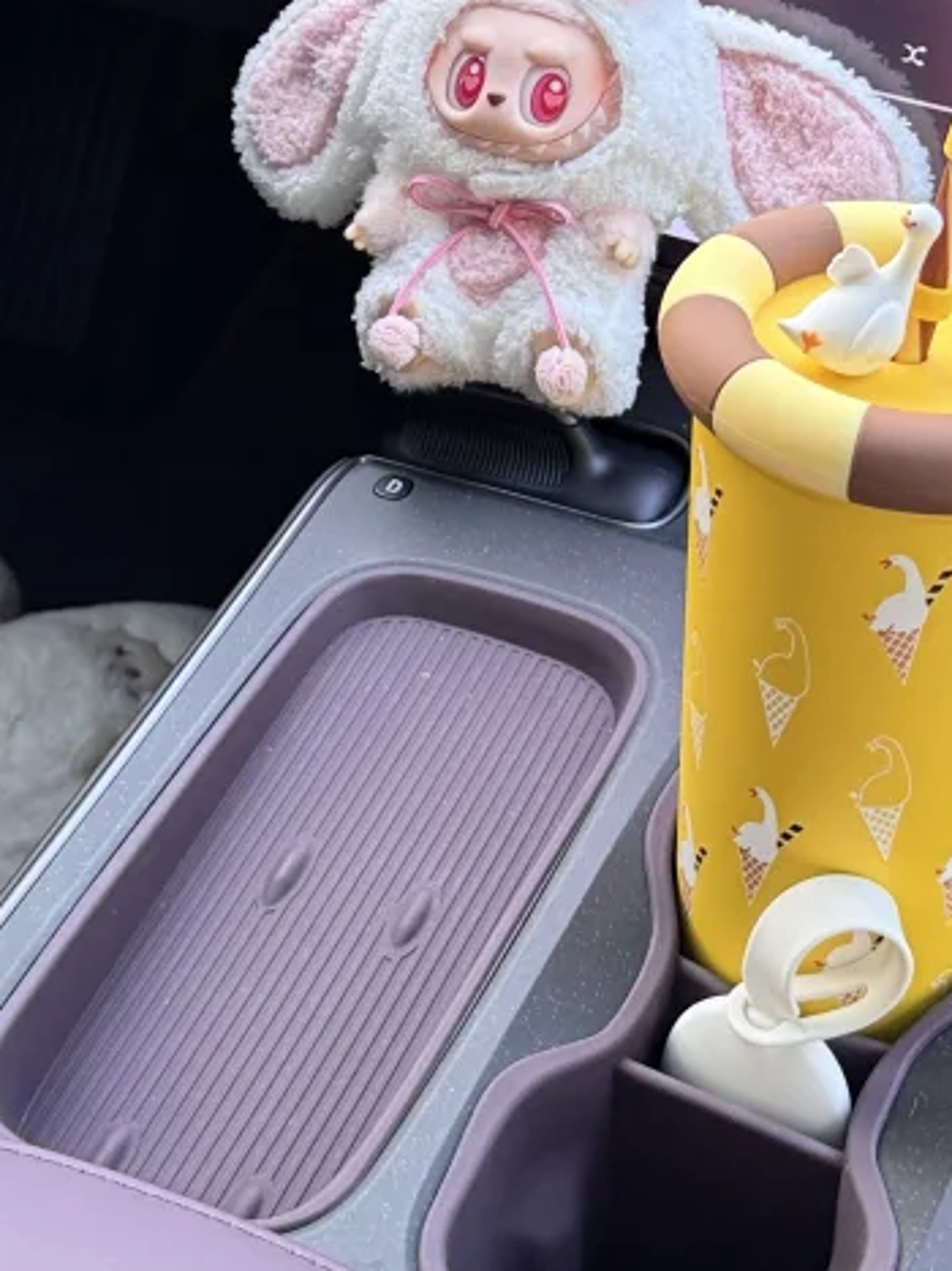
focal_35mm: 74
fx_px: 2715
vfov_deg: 25.1
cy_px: 3
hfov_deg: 19.9
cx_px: 422
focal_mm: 6.76
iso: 160
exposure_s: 1/121
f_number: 1.78
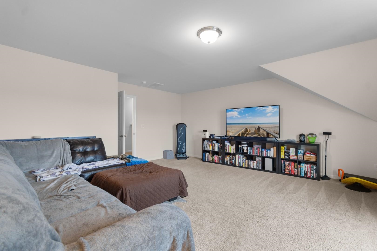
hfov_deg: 100.4
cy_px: 126
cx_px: 188
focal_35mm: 15
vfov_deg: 77.3
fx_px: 157
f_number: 4.5
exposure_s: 1/5
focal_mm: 10
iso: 100
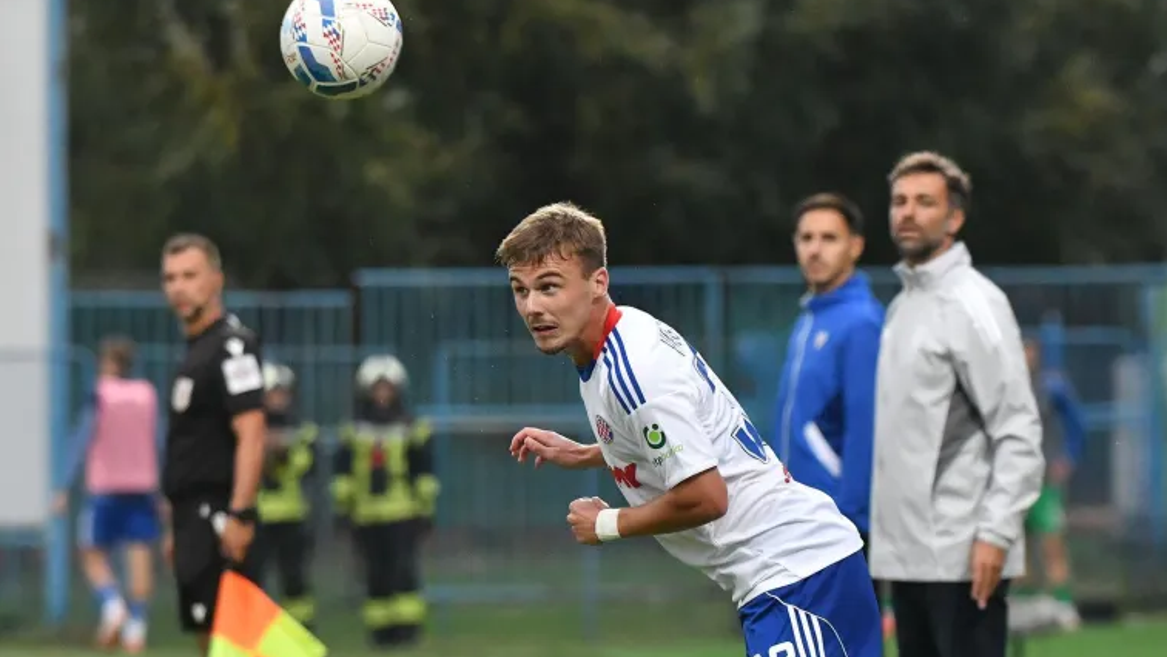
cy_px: 355
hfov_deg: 8.2
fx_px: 8139
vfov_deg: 4.6
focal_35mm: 263
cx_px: 584
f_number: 5
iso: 3200
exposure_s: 1/1000
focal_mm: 250
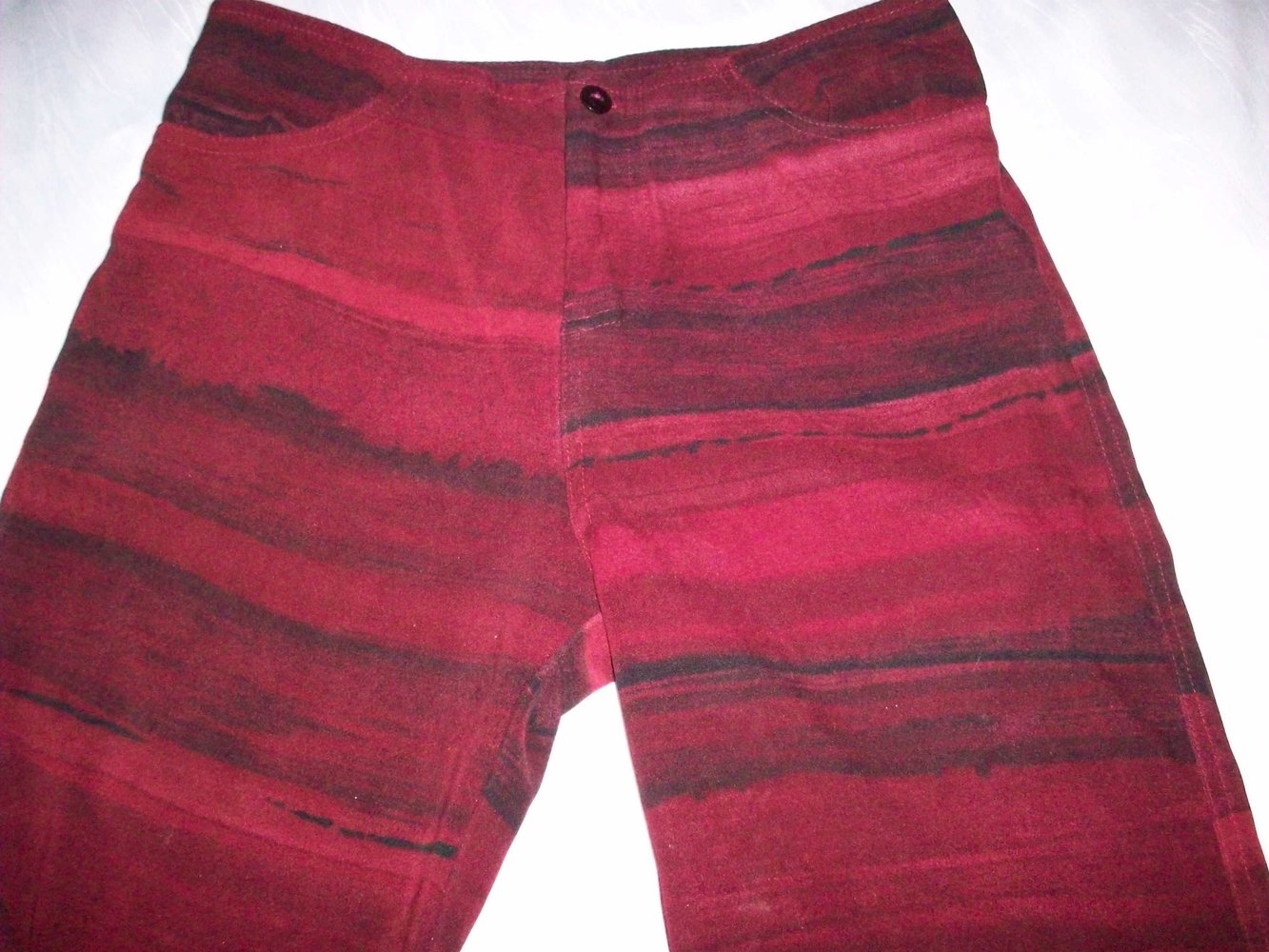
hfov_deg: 50.1
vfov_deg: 38.7
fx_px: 1357
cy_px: 476
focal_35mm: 37
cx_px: 634
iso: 400
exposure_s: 1/128
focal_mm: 6.2
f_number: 2.8
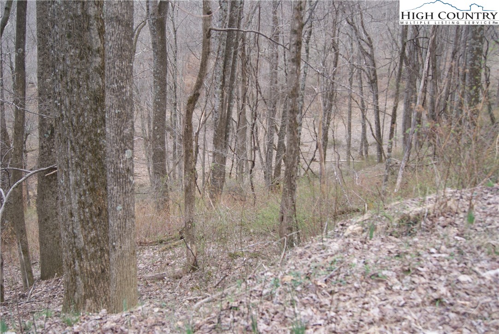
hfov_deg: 53.1
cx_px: 250
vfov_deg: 36.9
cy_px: 167
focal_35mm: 36
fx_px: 499
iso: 100
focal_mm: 24
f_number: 4.5
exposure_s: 1/50
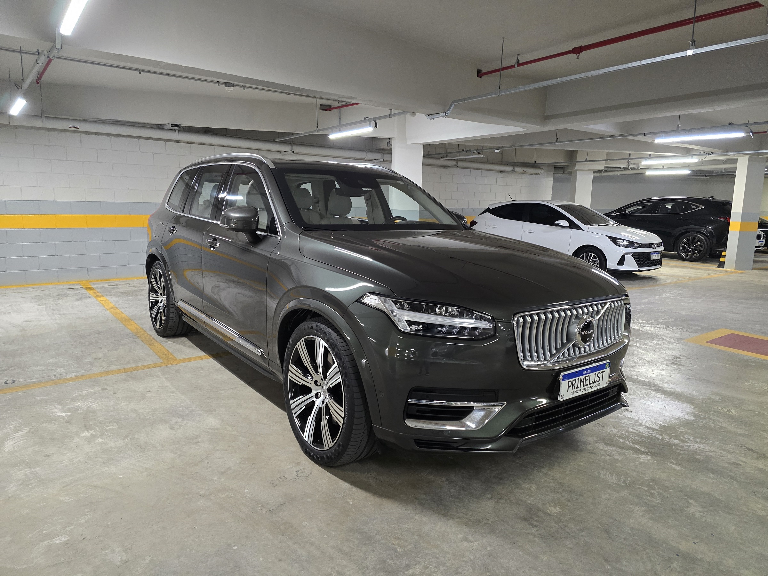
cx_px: 384
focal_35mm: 23
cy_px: 288
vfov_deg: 58.9
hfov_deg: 73.9
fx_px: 510
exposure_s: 1/60
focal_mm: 6.3
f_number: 1.7
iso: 800
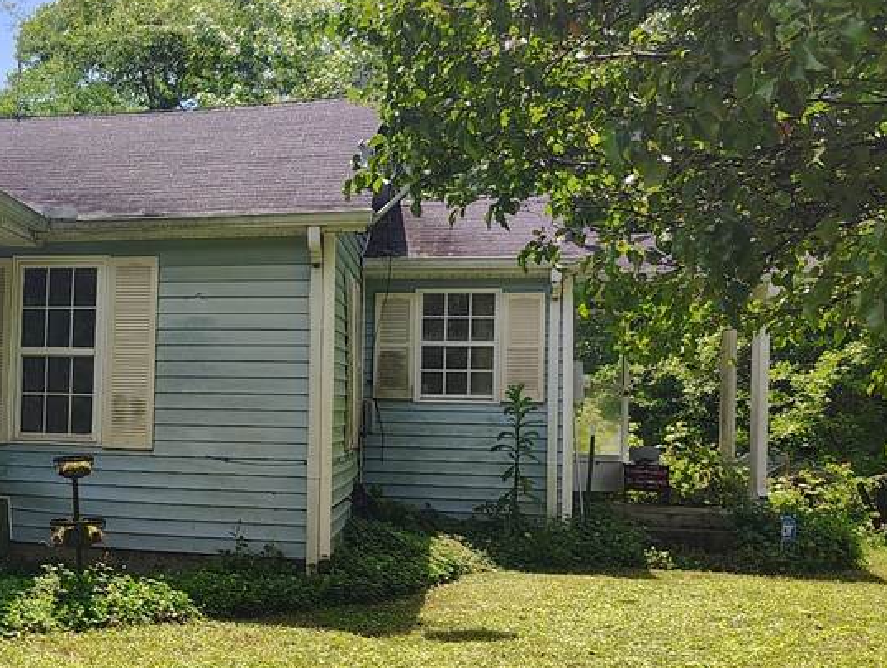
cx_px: -60
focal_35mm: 57
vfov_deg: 25.7
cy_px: 398
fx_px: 1462
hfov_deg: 30.6
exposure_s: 1/539
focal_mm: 5.56
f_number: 1.8
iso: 100
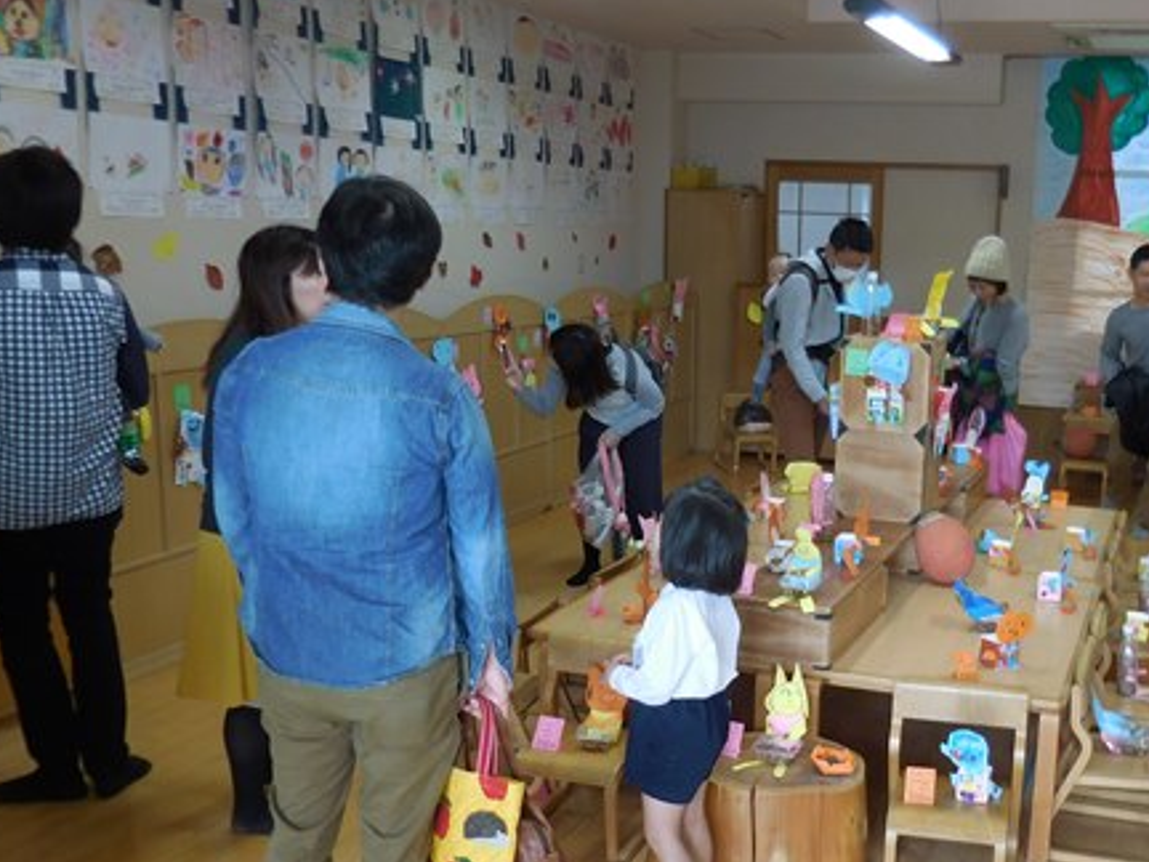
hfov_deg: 48.8
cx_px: 811
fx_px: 1228
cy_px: 487
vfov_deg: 38.6
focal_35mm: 37
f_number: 3.3
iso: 125
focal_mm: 4.5
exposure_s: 1/30
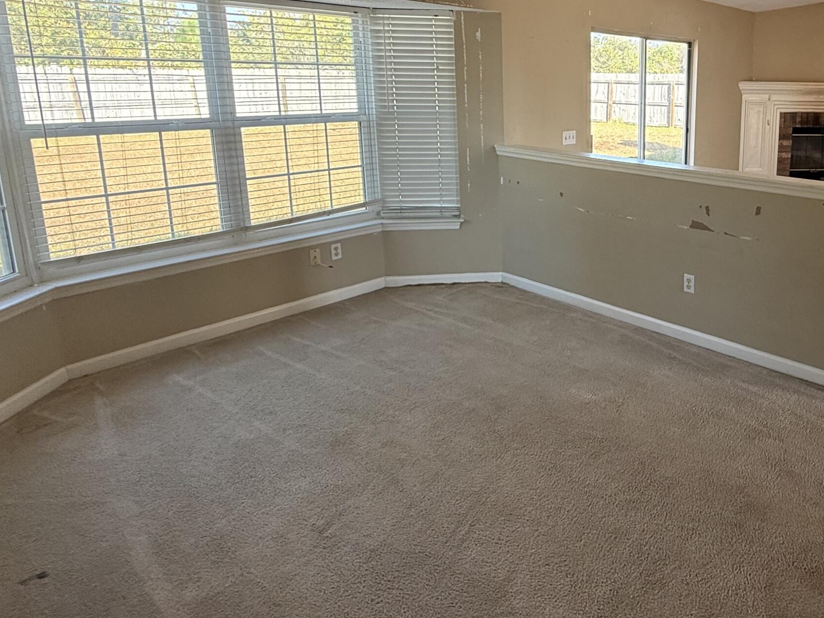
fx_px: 595
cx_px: 644
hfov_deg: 64.1
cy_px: 185
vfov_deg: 53.3
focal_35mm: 25
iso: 100
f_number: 2.2
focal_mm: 2.22
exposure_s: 1/99
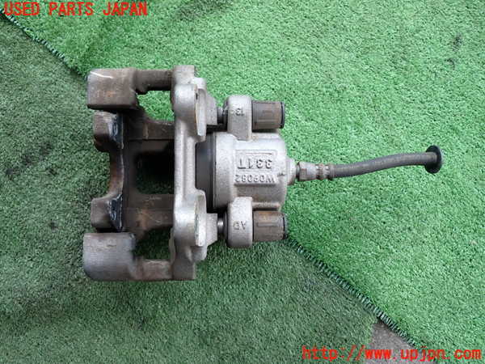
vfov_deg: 46.8
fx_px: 420
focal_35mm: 30
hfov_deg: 60.0
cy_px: 182
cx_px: 242
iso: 100
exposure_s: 1/160
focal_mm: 5.4
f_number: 2.3
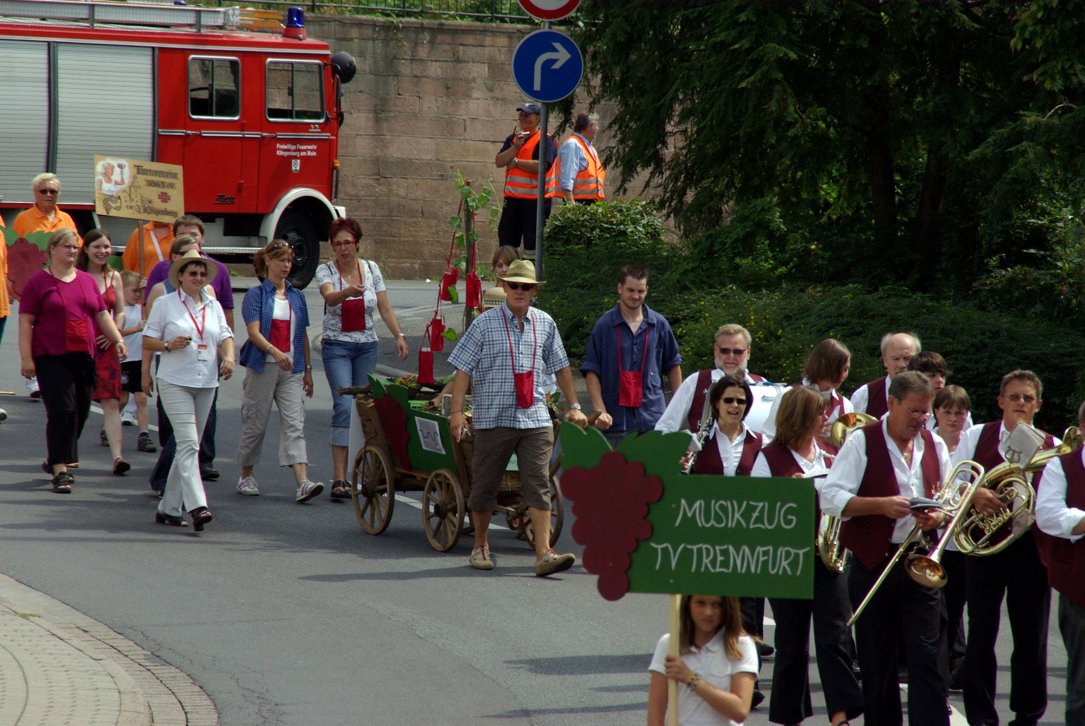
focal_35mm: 300
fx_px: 9050
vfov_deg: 4.6
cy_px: 363
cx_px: 542
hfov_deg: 6.9
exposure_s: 1/500
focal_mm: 200
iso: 400
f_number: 8
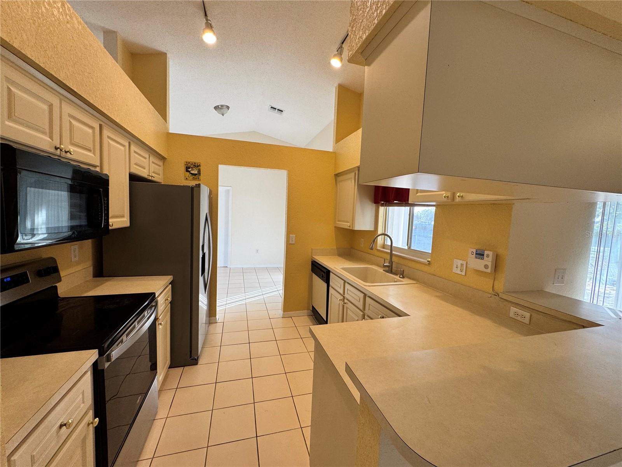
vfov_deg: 85.7
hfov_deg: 102.1
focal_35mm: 14
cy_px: 234
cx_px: 311
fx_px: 252
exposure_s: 1/120
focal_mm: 2.22
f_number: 2.2
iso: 125
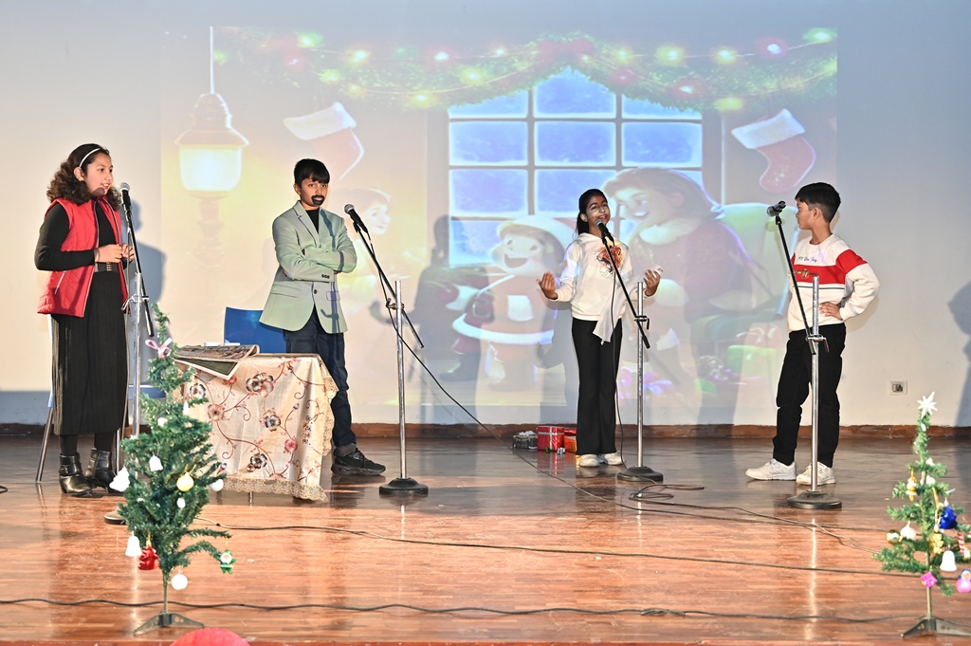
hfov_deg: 43.6
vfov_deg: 29.8
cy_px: 323
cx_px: 486
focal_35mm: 45
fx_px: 1213
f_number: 4
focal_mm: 45
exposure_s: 1/125
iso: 800
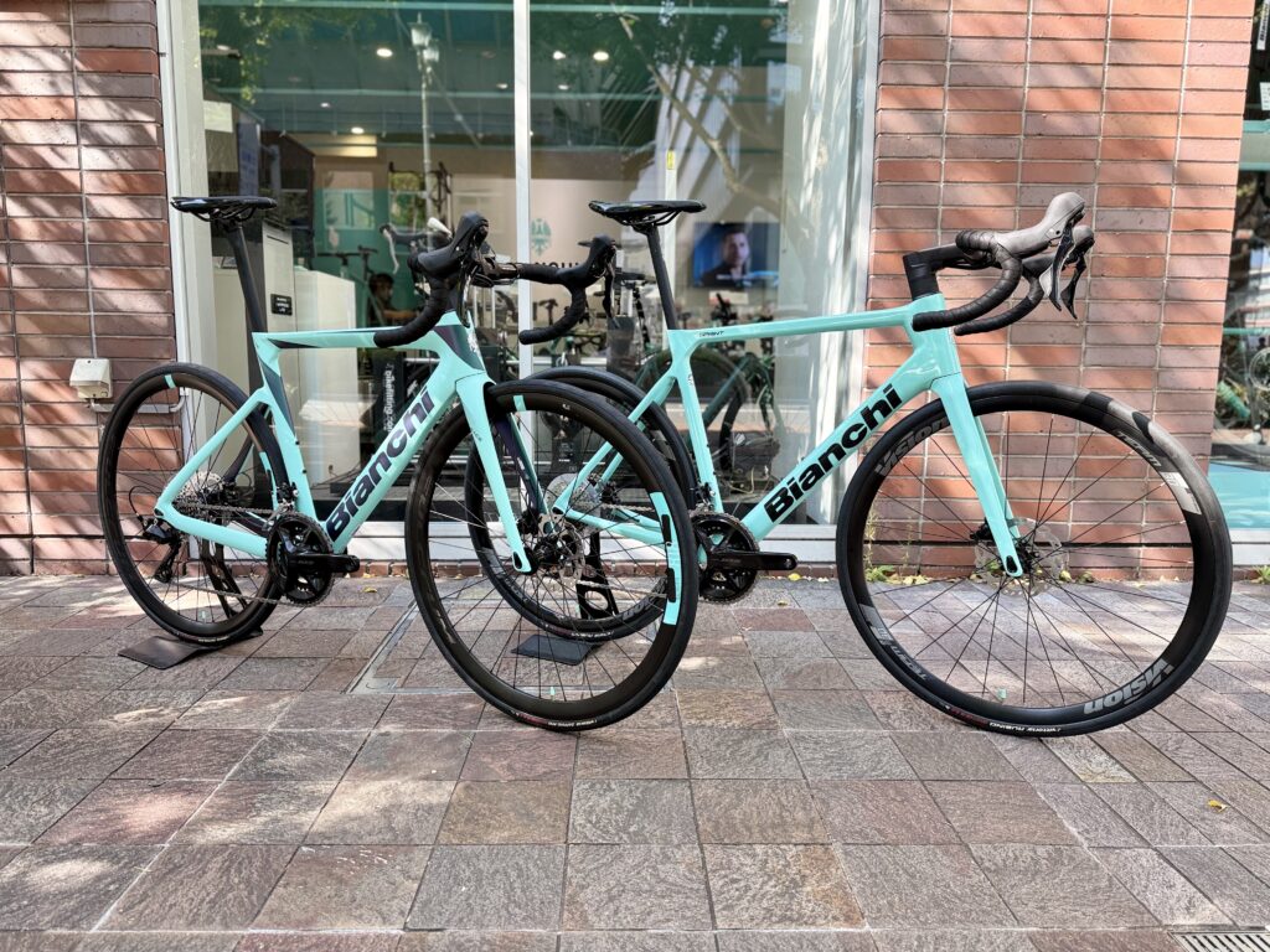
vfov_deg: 56.8
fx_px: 881
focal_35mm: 24
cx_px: 635
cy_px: 476
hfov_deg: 71.6
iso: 100
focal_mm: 6.76
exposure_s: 1/251
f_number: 1.78
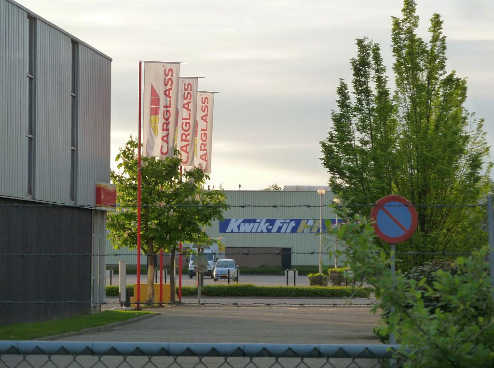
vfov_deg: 10.0
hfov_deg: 13.5
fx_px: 2092
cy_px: 184
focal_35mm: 147
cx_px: 247
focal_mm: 24.1
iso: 125
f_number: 4.5
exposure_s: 1/80
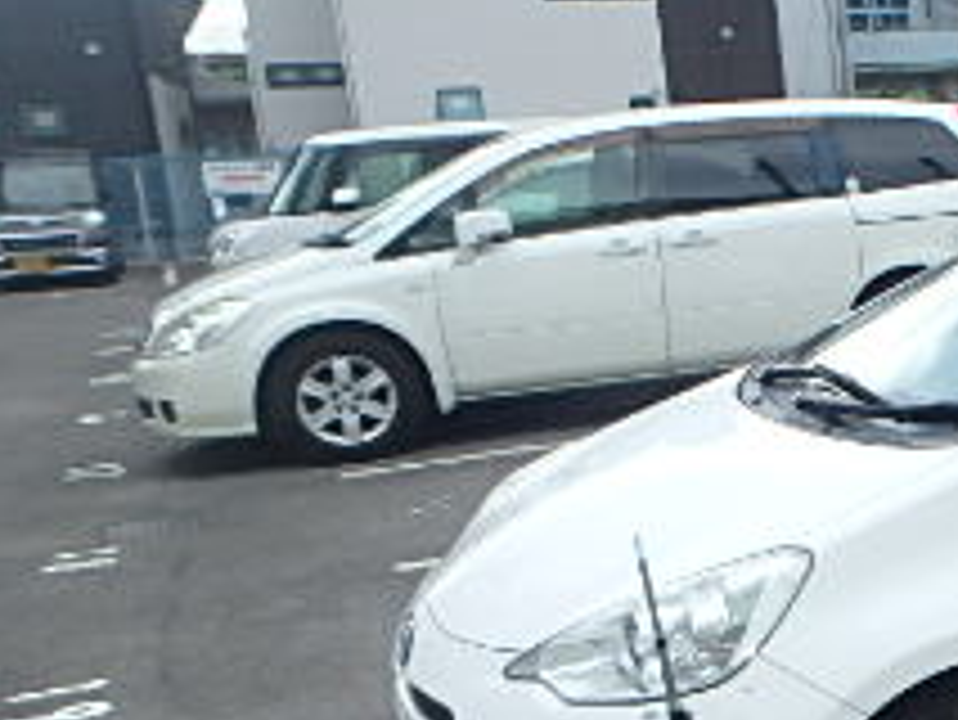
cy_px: 522
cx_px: 1349
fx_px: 1745
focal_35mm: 63
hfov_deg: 25.1
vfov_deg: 23.1
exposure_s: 1/500
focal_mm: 3.7
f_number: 3.5
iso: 125
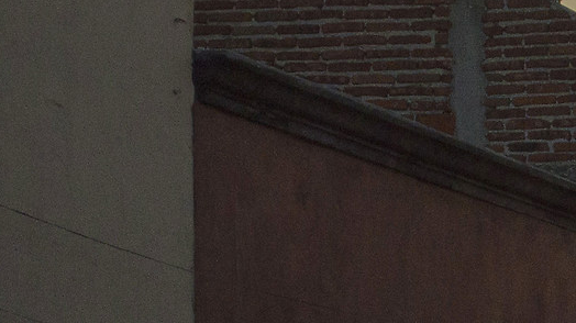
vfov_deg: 3.5
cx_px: 910
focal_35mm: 345
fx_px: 5266
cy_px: 510
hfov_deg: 6.2
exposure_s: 1/1250
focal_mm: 48
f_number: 5.6
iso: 400
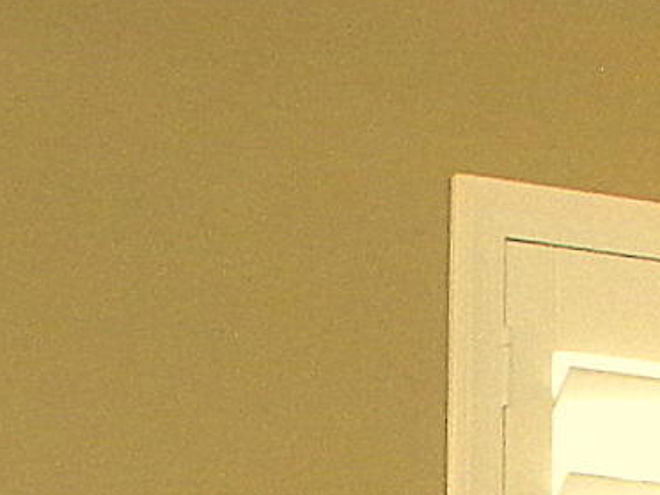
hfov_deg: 10.1
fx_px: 3718
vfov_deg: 6.8
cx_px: 566
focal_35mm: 195
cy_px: 1533
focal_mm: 5
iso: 400
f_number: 3.5
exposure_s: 1/36
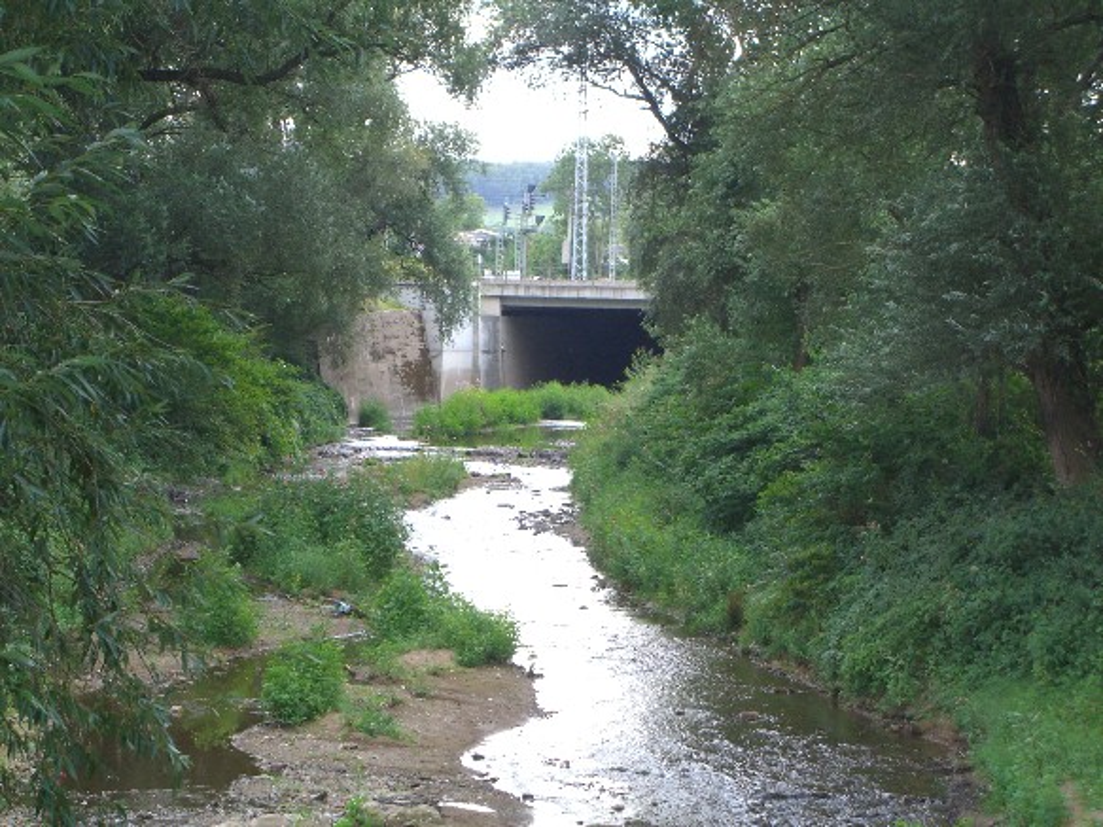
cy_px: 414
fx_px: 3632
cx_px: 552
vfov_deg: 13.0
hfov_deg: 17.3
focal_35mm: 114
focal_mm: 23.7
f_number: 5.1
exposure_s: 1/100
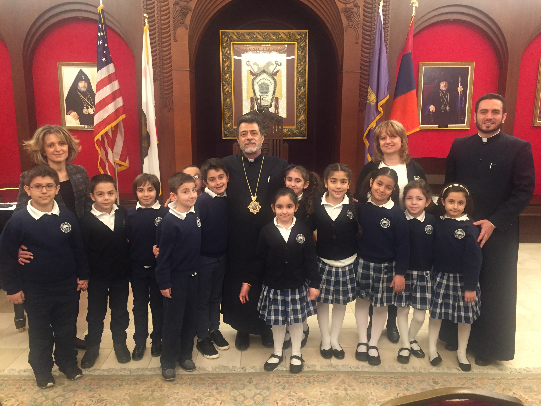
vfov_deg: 48.2
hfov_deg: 61.7
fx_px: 453
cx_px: 270
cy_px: 203
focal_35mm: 29
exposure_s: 1/24
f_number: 2.2
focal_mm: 4.15
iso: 250
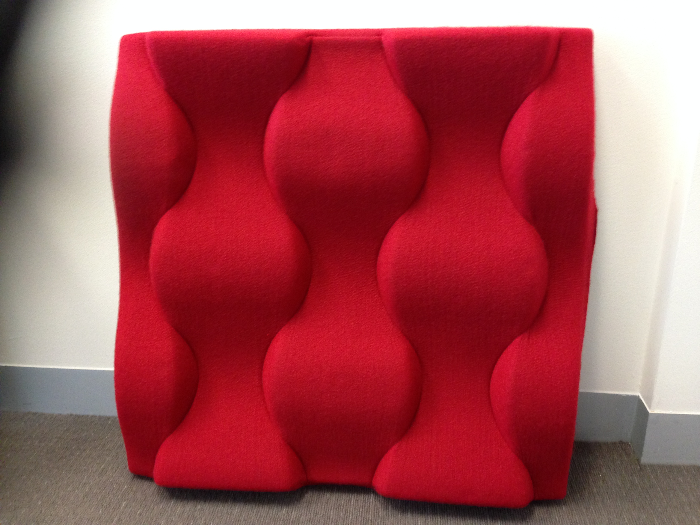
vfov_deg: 42.9
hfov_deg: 55.4
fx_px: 667
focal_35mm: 33
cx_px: 350
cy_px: 262
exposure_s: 1/20
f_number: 2.4
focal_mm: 4.12
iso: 250
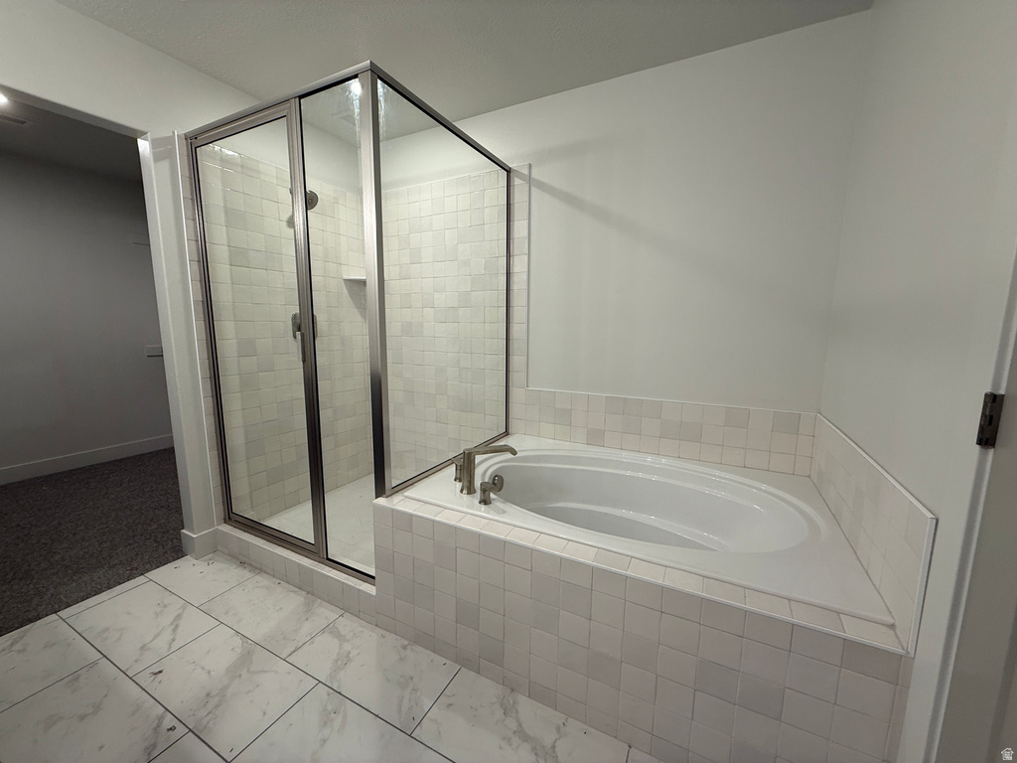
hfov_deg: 102.1
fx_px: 411
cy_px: 382
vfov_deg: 85.7
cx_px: 508
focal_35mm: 14
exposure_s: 1/120
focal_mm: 2.22
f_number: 2.2
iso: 125
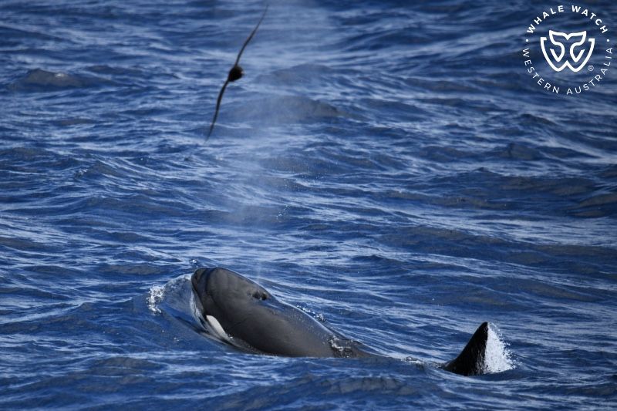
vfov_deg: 2.3
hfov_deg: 3.4
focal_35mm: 600
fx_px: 10281
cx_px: 308
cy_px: 206
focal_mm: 600
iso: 1600
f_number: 6.3
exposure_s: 1/8000
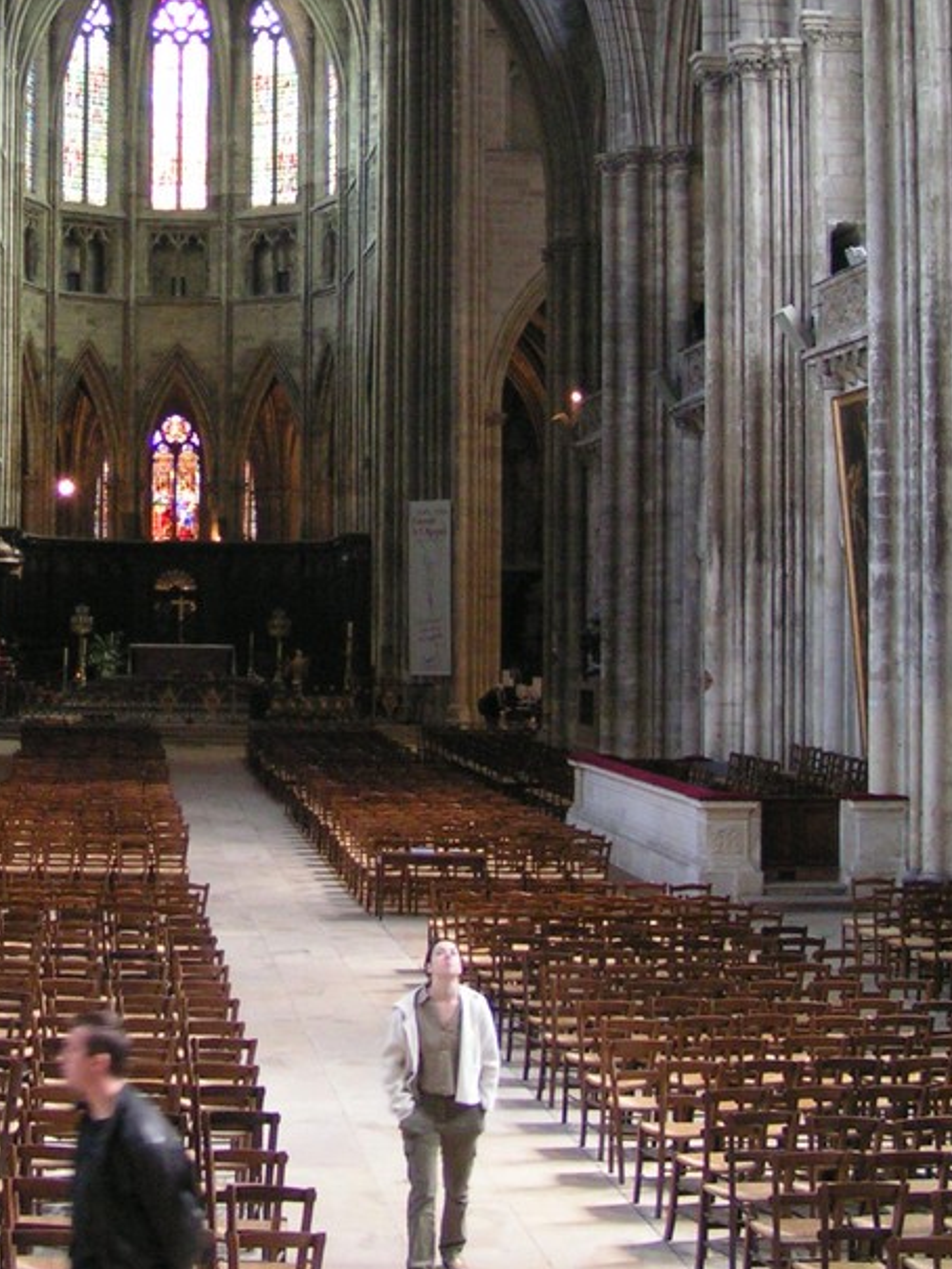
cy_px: 341
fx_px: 2456
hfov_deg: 21.6
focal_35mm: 67
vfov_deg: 28.6
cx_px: 157
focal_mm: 5.8
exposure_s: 1/15
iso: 200
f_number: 2.8
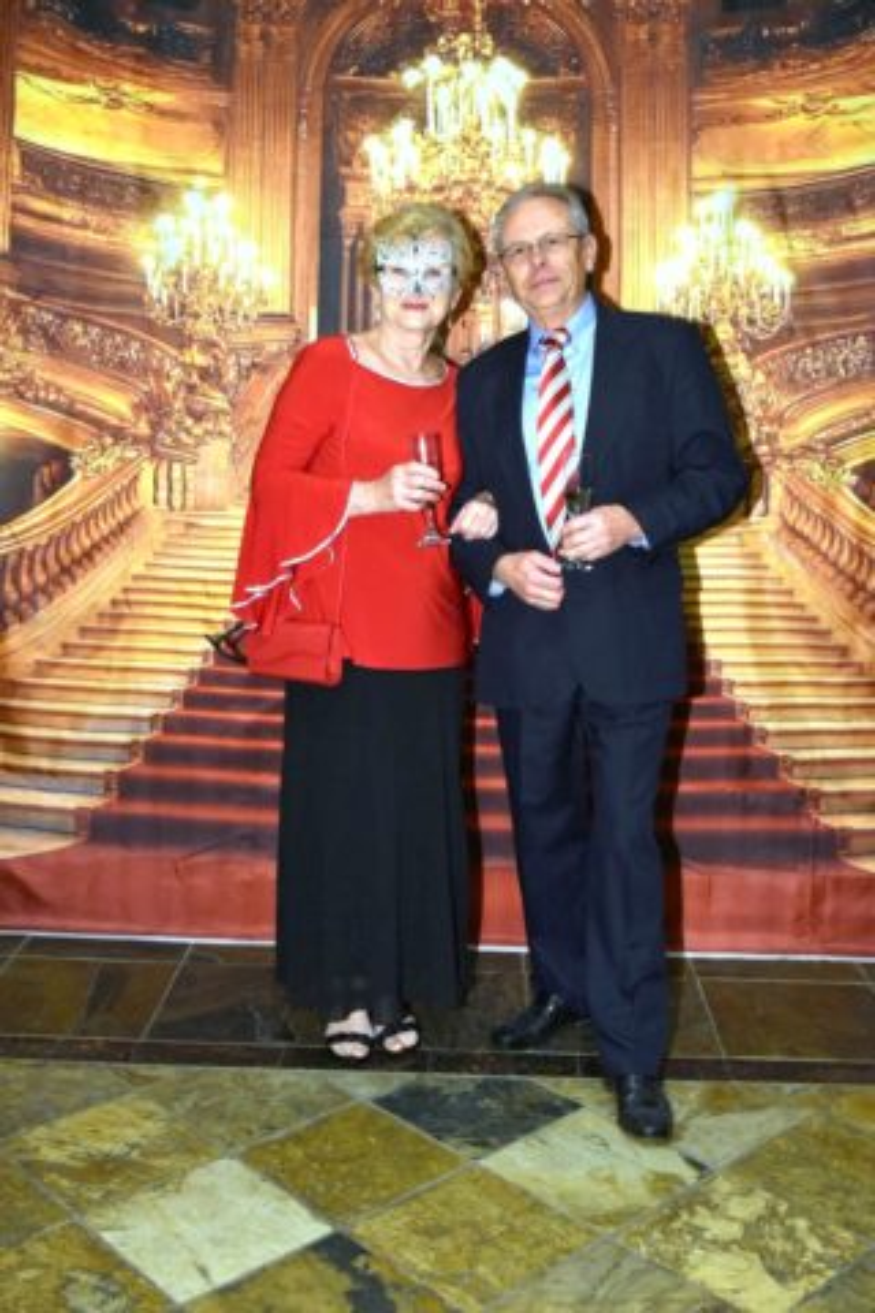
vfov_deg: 50.7
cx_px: 438
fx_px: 1385
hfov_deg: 35.1
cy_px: 656
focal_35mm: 38
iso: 1600
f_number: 6.3
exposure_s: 1/60
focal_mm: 38
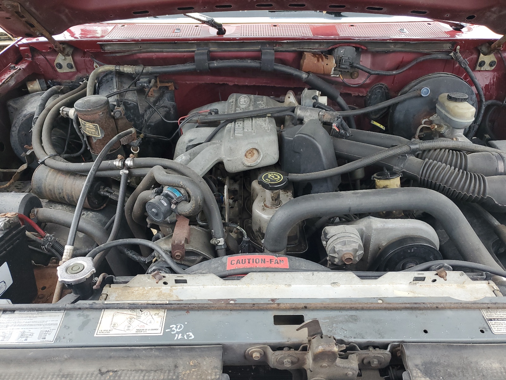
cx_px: 253
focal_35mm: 26
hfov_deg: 67.3
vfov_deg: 53.1
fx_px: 380
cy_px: 190
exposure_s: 1/120
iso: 88
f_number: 1.5
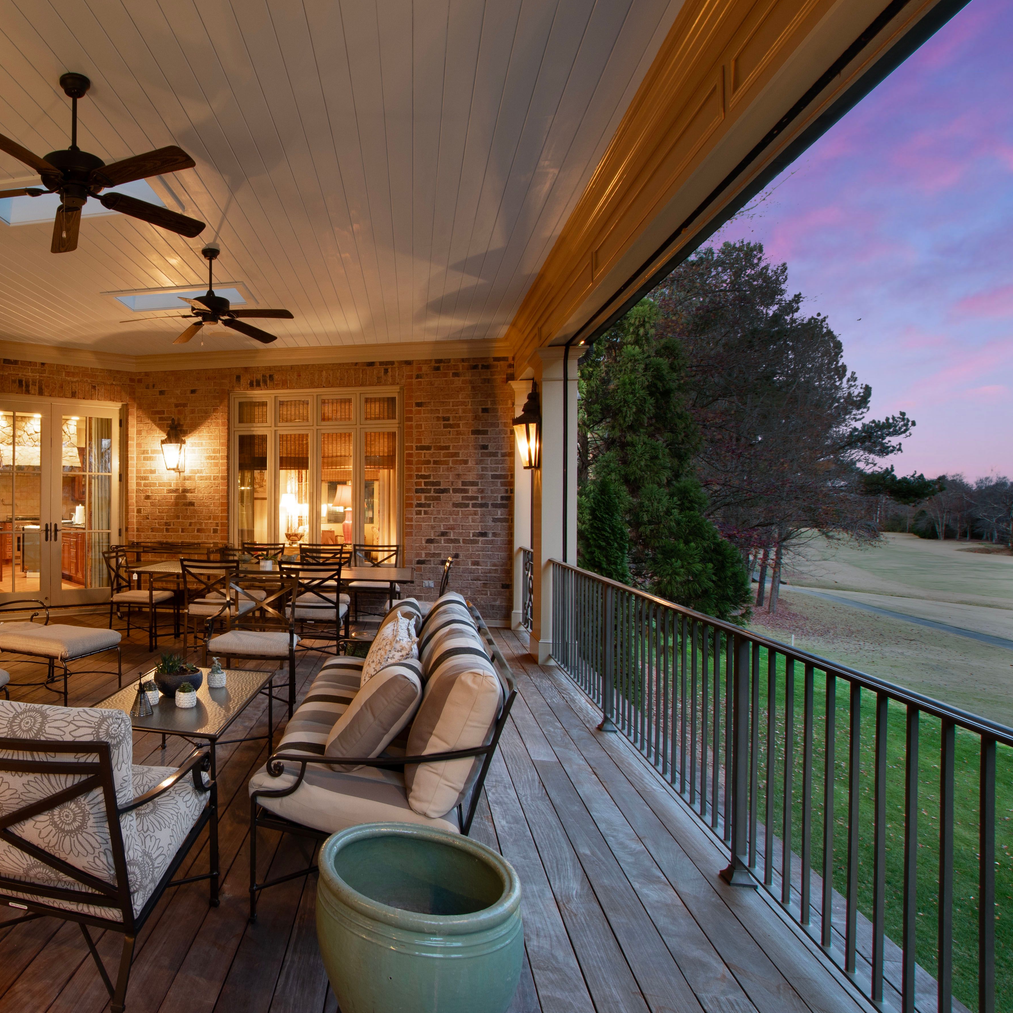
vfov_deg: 74.8
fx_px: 662
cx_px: 231
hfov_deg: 69.0
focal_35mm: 20
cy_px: 514
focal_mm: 10
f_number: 8
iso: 100
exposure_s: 4
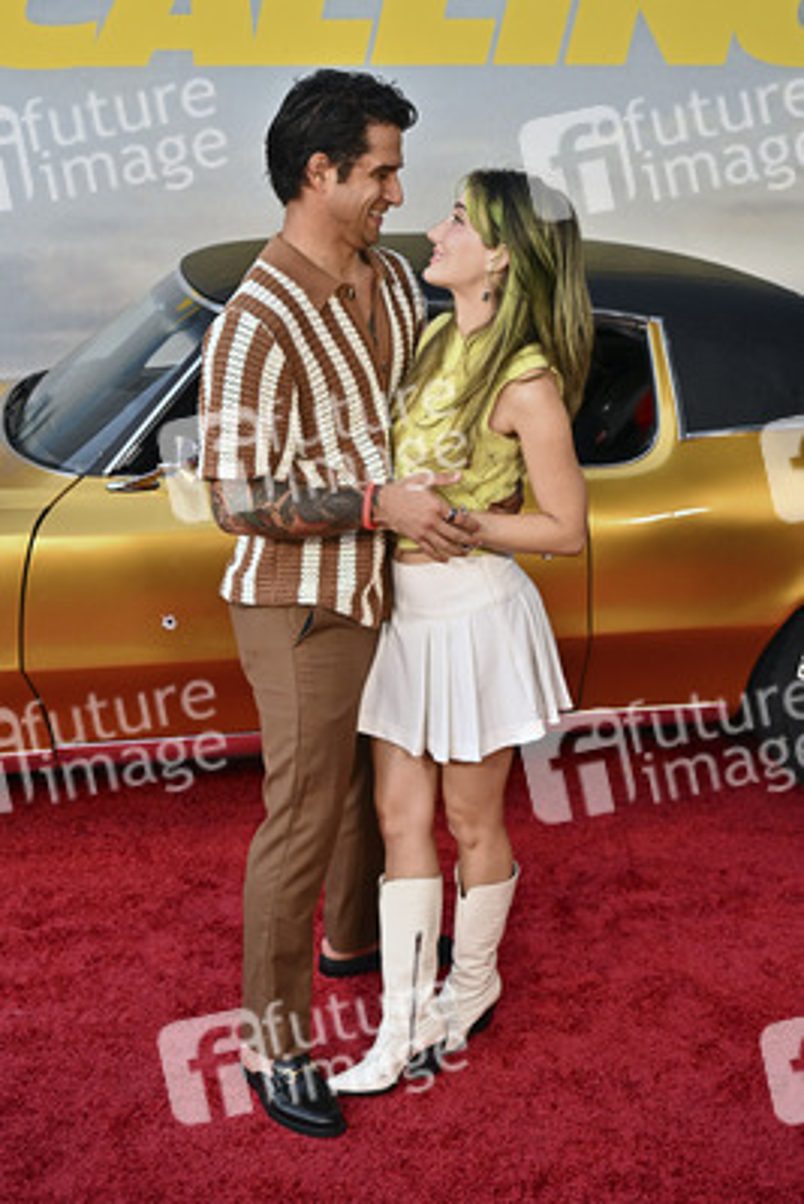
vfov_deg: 43.6
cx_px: 402
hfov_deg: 29.9
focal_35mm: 45
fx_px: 1506
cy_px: 602
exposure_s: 1/320
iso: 2500
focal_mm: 45
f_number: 4.5
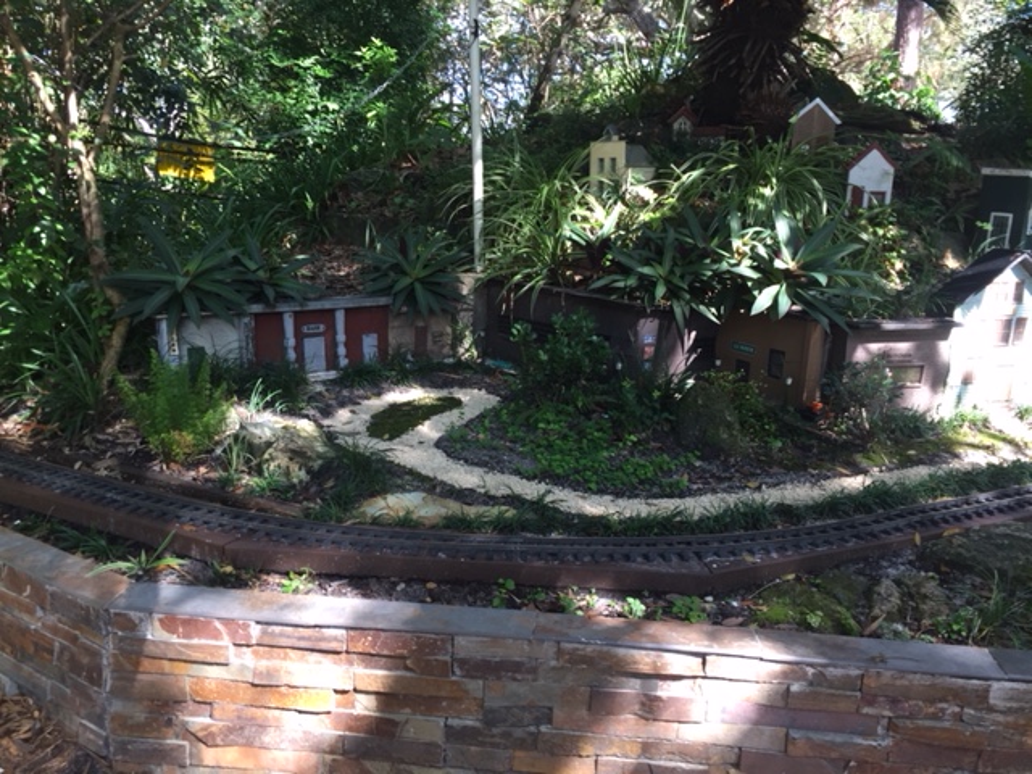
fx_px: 865
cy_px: 387
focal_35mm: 29
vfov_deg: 48.2
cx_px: 516
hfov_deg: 61.7
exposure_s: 1/120
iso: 40
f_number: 2.2
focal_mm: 4.15
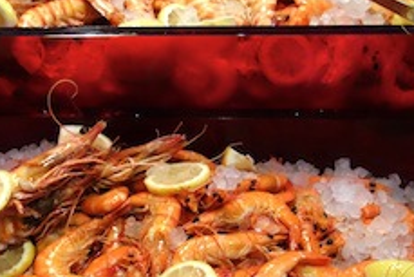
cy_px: 163
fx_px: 633
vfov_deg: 24.6
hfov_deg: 36.0
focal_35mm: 55
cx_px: 152
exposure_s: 1/60
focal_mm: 10.4
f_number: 1.8
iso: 800
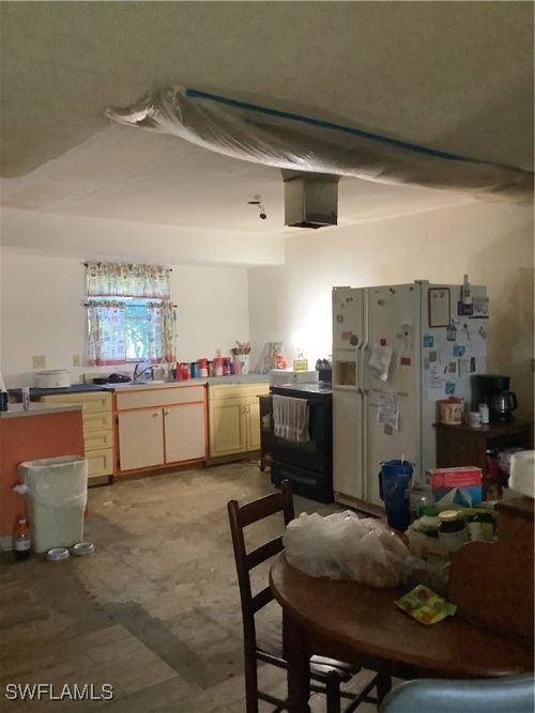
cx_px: 268
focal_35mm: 31
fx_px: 639
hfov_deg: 45.4
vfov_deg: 58.4
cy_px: 356
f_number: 2.4
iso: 400
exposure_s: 1/40
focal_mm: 3.3
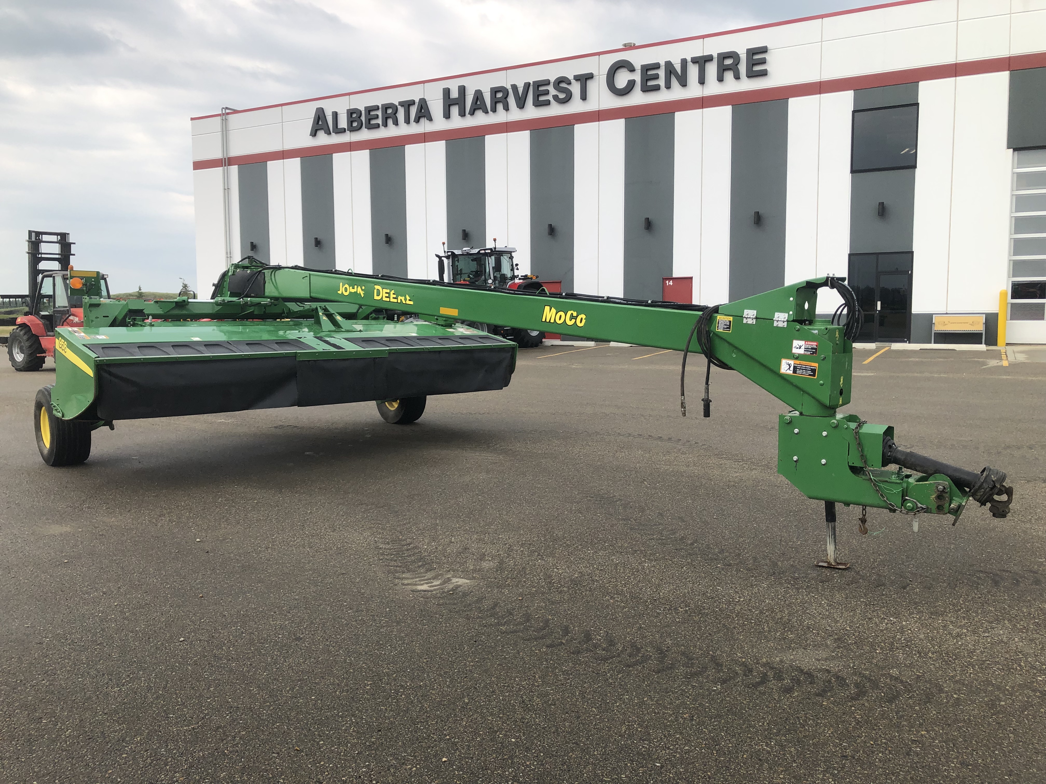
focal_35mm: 28
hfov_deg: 63.4
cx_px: 523
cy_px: 392
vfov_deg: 49.7
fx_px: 846
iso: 20
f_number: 1.8
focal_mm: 3.99
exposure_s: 1/1091
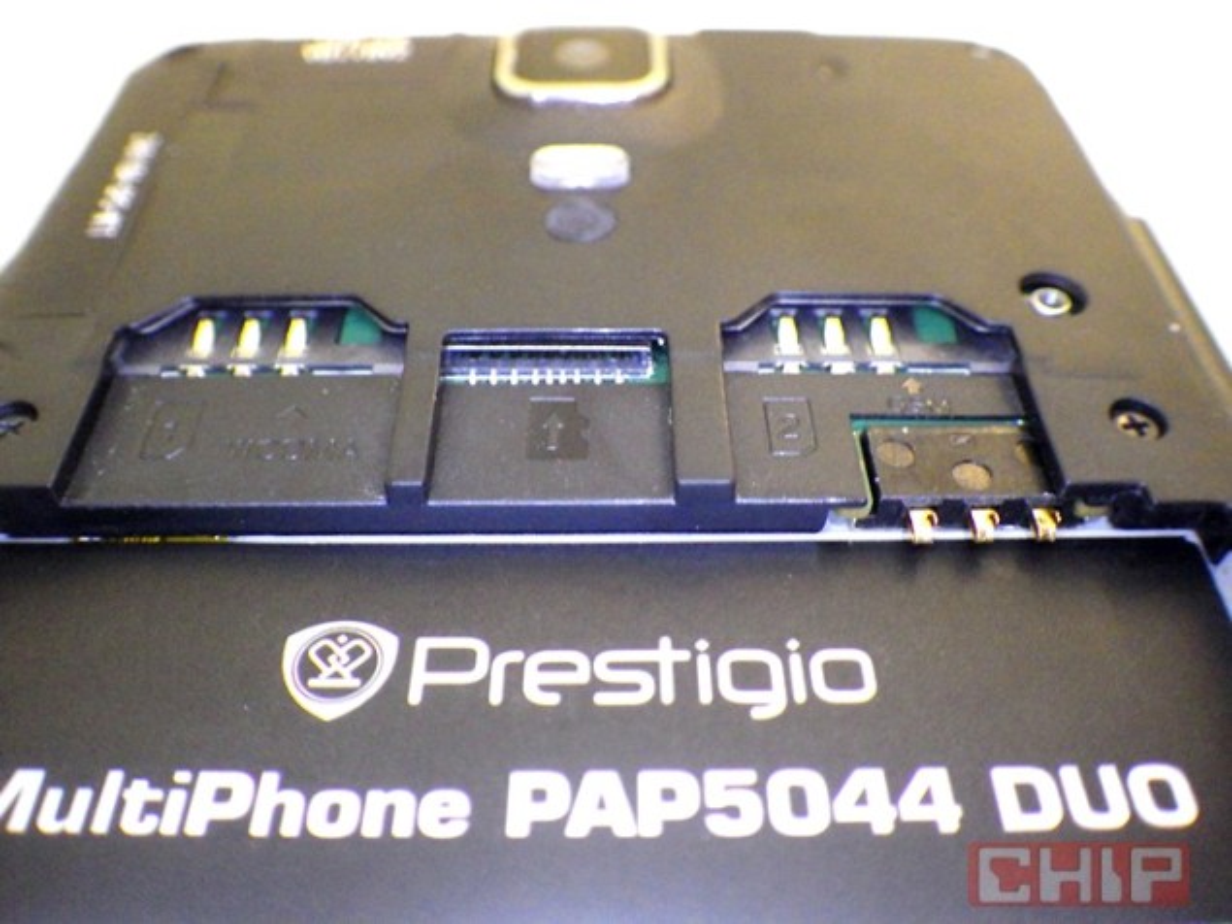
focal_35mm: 31
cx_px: 616
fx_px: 1103
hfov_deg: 58.4
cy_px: 462
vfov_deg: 45.4
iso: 1600
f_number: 2.3
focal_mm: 5.5
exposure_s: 1/13
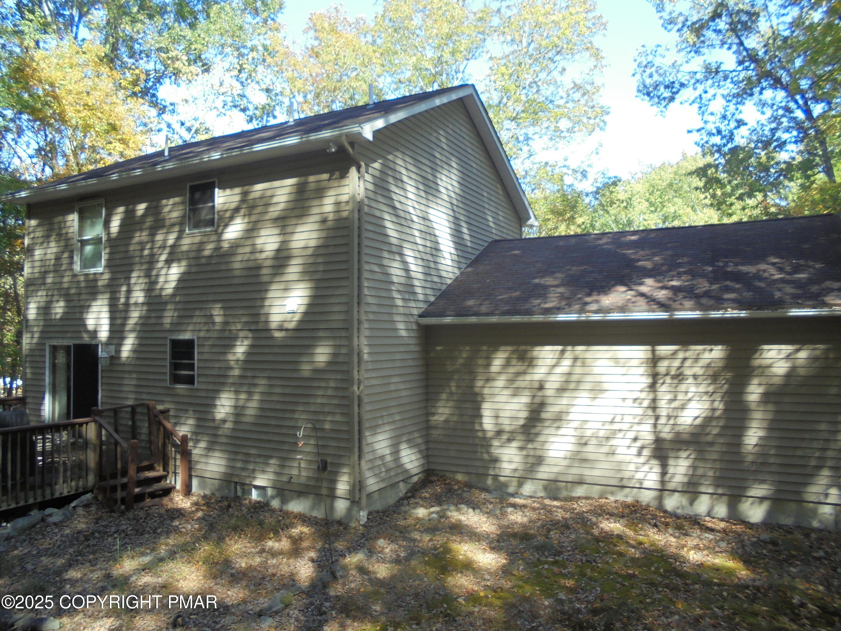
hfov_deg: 67.3
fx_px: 632
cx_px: 420
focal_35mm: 26
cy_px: 316
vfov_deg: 53.1
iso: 100
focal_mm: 4.6
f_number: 3.5
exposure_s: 1/125
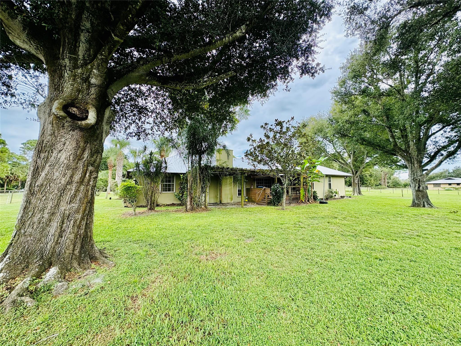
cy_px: 173
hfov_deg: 102.1
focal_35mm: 14
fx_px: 186
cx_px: 230
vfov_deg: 85.7
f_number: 2.2
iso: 64
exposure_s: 1/652
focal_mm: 2.22
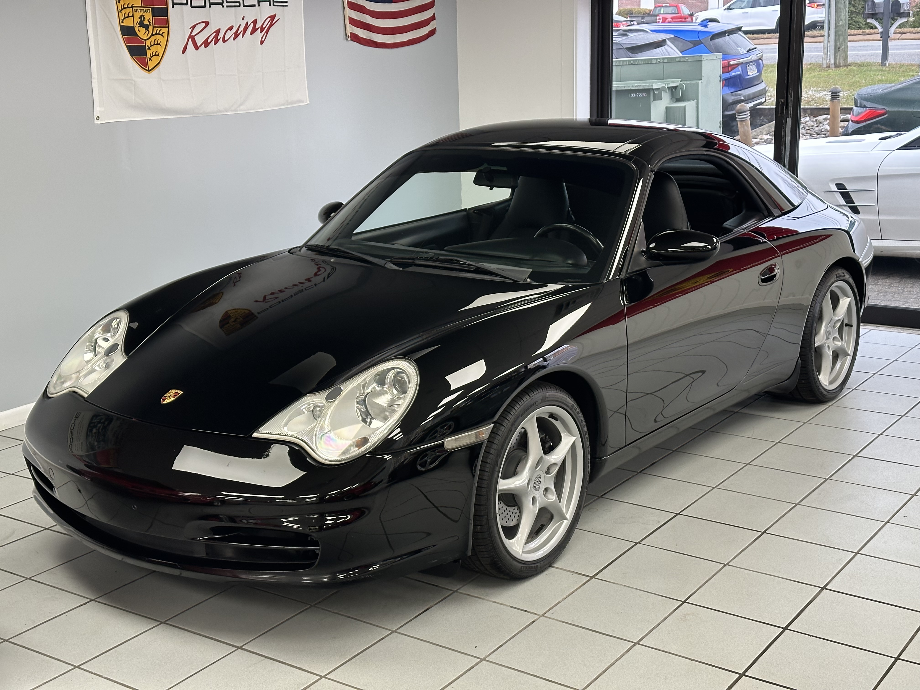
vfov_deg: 30.3
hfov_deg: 39.7
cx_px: 460
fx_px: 1276
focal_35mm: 48
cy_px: 345
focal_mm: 6.86
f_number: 1.78
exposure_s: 1/60
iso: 160
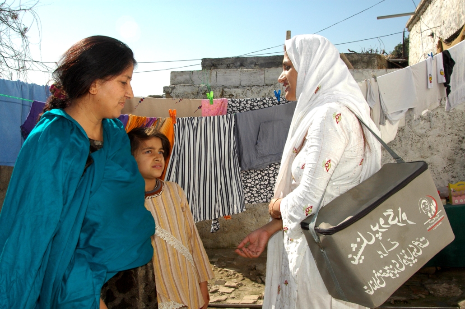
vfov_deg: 36.8
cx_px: 232
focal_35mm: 36
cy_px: 154
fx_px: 465
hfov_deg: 53.2
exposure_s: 1/400
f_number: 10
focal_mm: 24
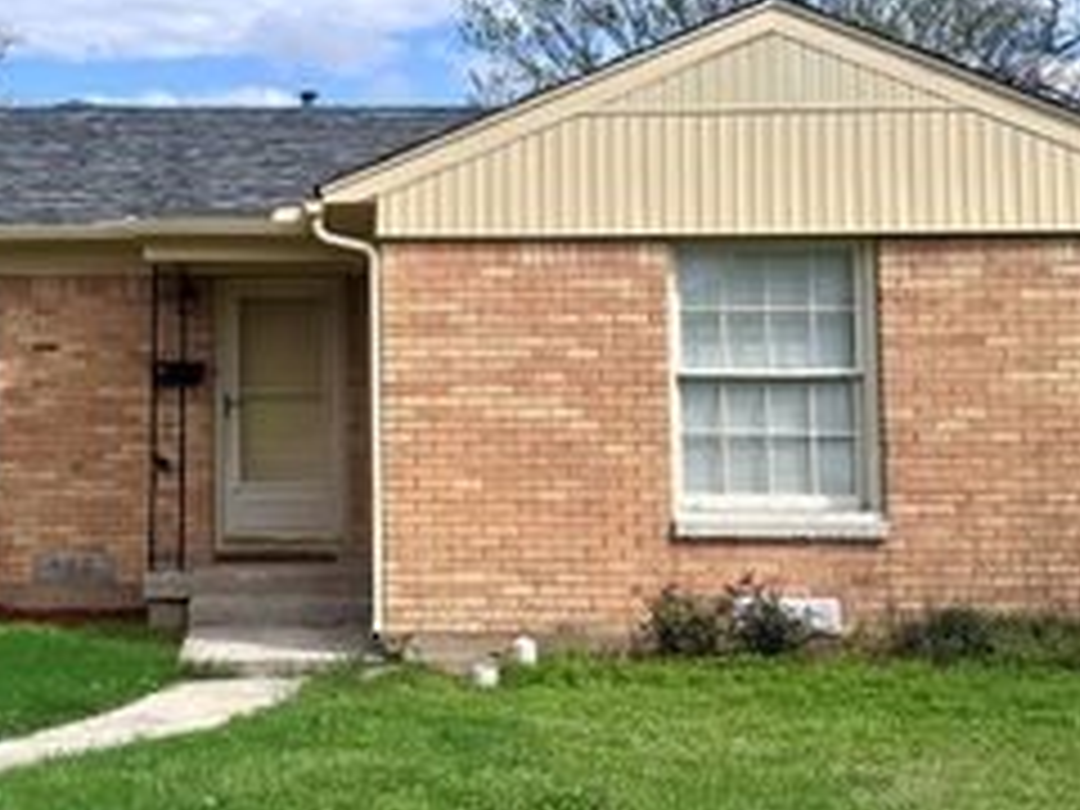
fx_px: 1560
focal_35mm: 50
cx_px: 274
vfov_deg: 29.0
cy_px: 295
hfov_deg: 37.3
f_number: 1.78
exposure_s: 1/7937
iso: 80
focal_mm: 6.76
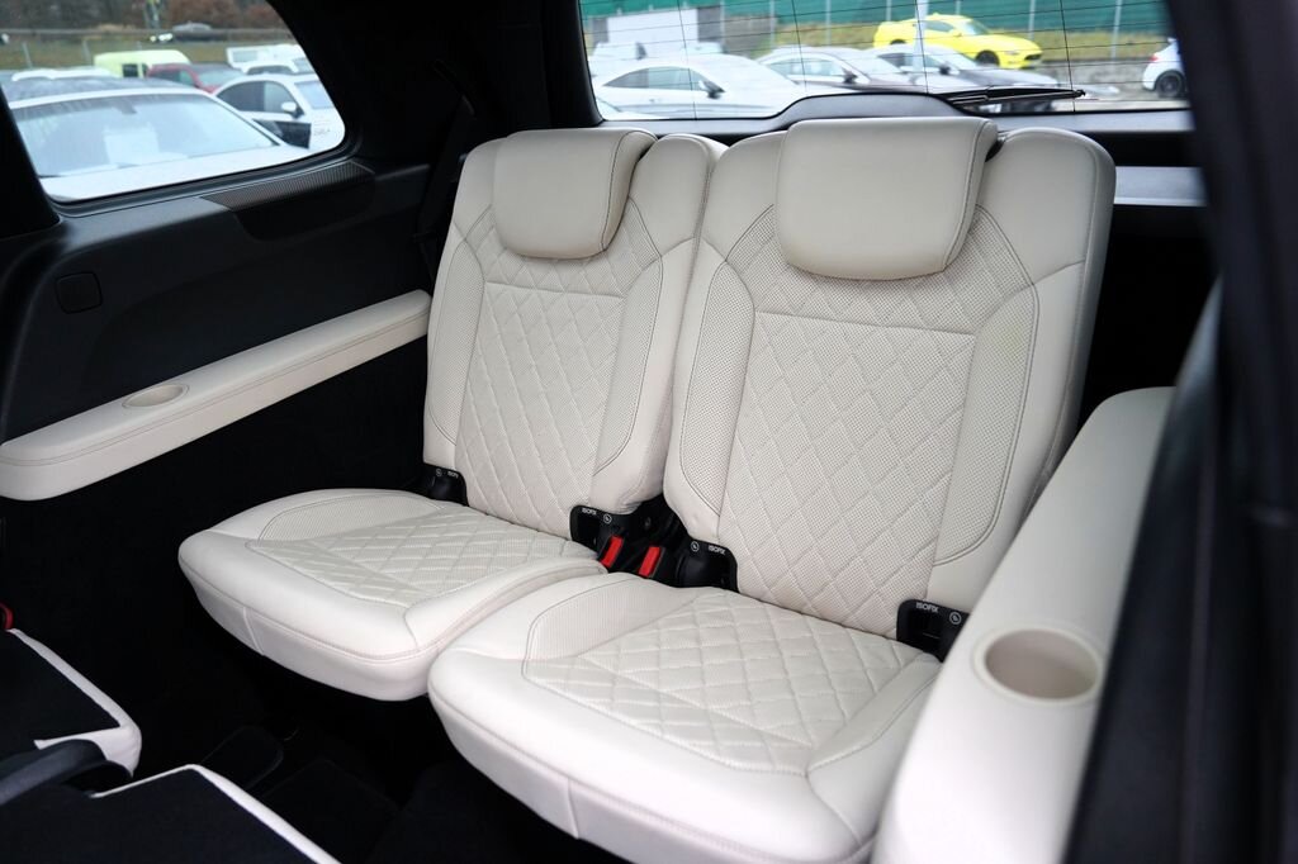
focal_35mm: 24
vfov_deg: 53.1
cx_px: 649
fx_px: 865
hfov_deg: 73.8
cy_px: 432
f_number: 3.2
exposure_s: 1/160
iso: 1600
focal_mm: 24
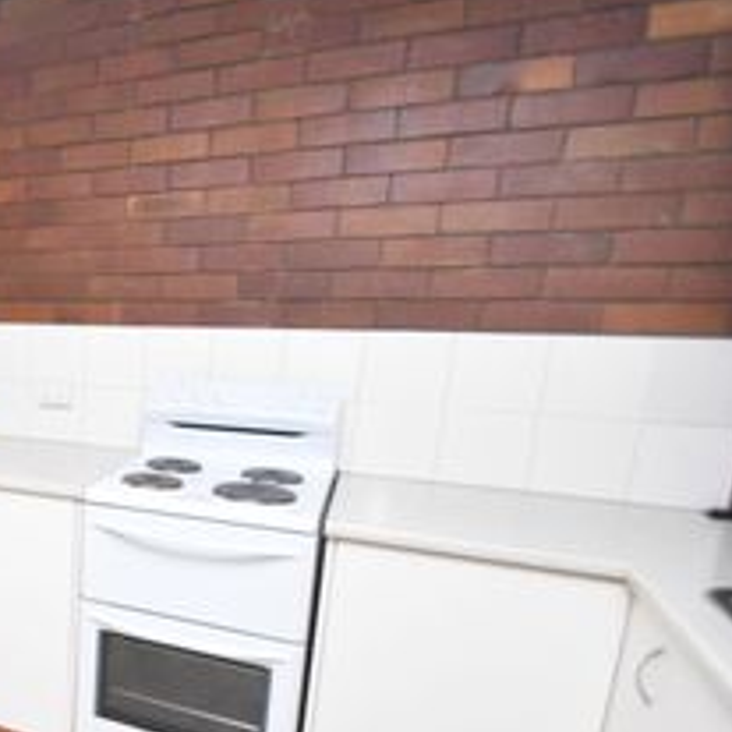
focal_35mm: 29
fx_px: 694
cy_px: 444
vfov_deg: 55.2
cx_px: -64
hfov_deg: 43.7
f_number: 3.5
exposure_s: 1/60
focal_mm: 10
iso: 5000
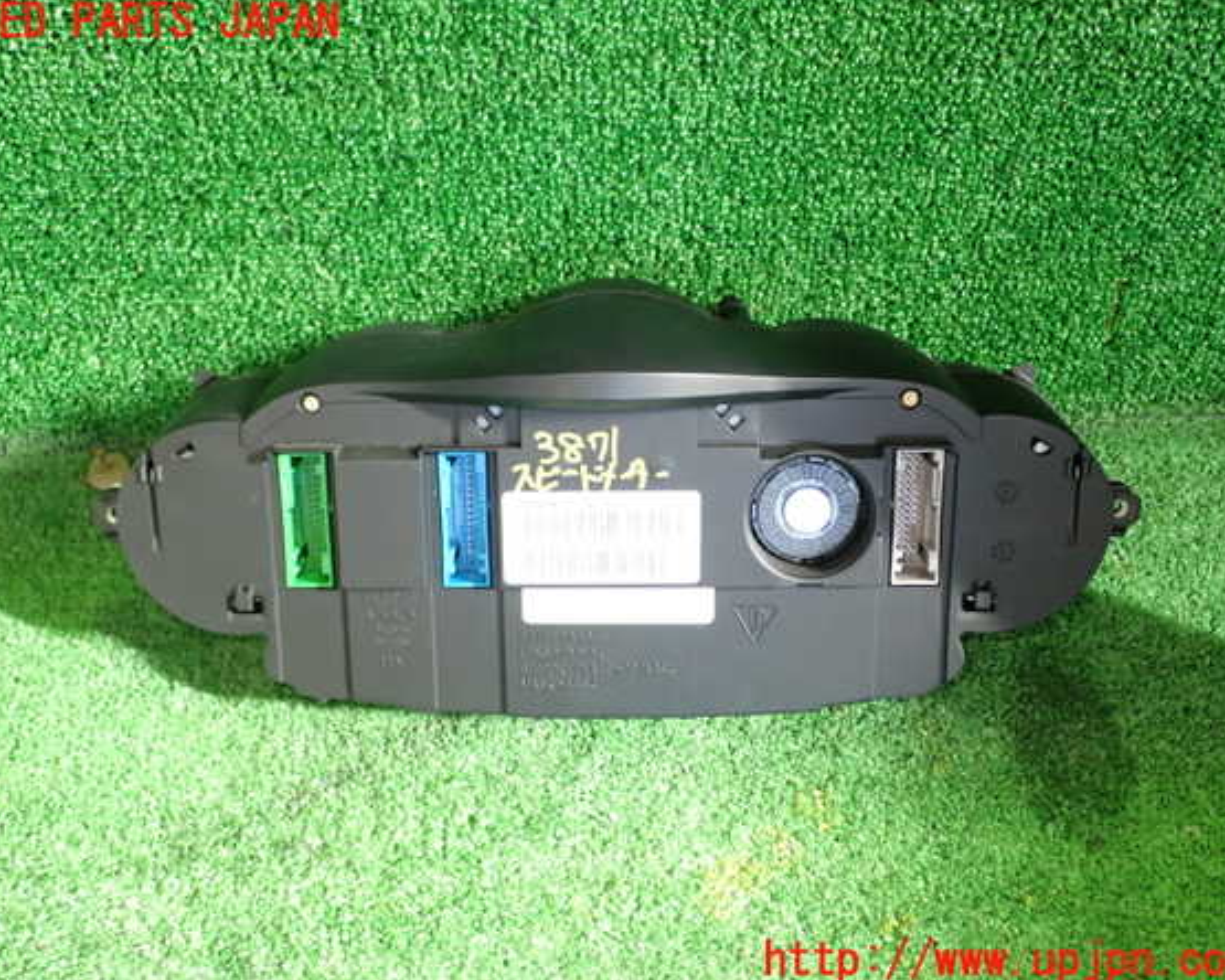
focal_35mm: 38
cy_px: 492
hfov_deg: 47.9
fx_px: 1378
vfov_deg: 39.2
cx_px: 600
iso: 500
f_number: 2.5
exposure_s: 1/40
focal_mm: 6.37
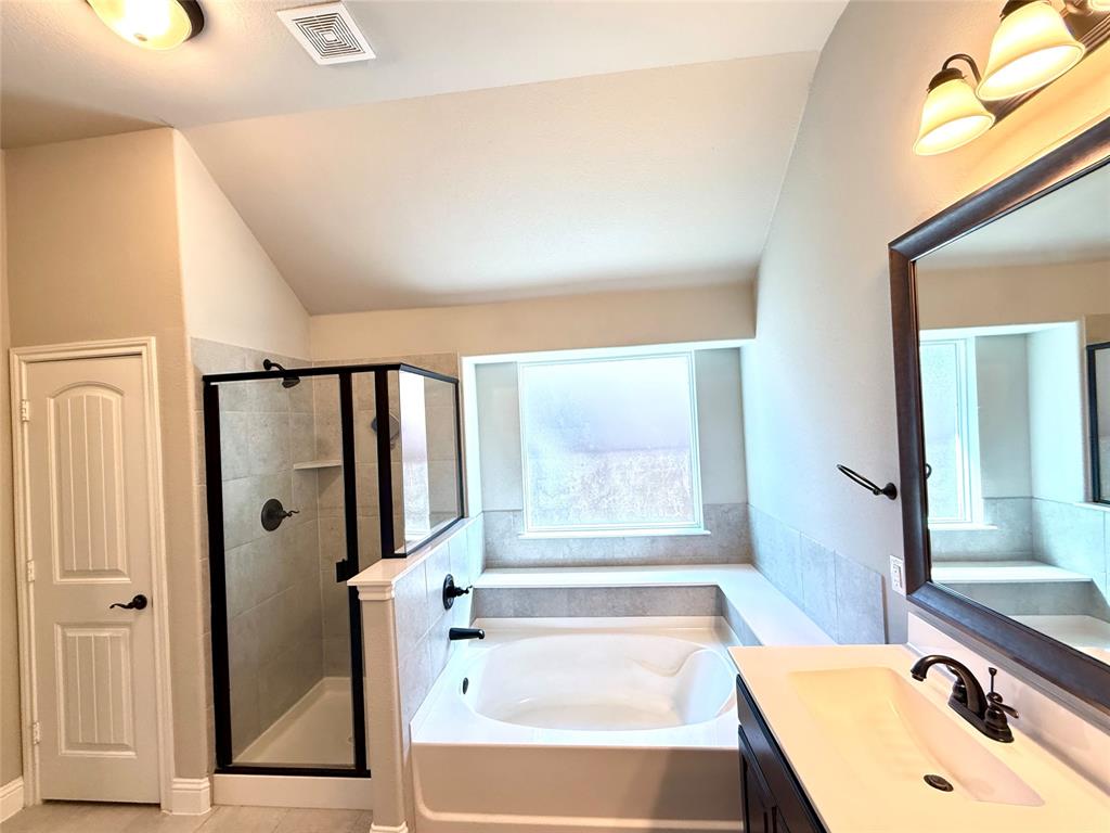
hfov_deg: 102.1
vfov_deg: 85.7
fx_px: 449
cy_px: 416
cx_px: 555
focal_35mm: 14
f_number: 2.2
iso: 500
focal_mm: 2.22
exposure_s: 1/120
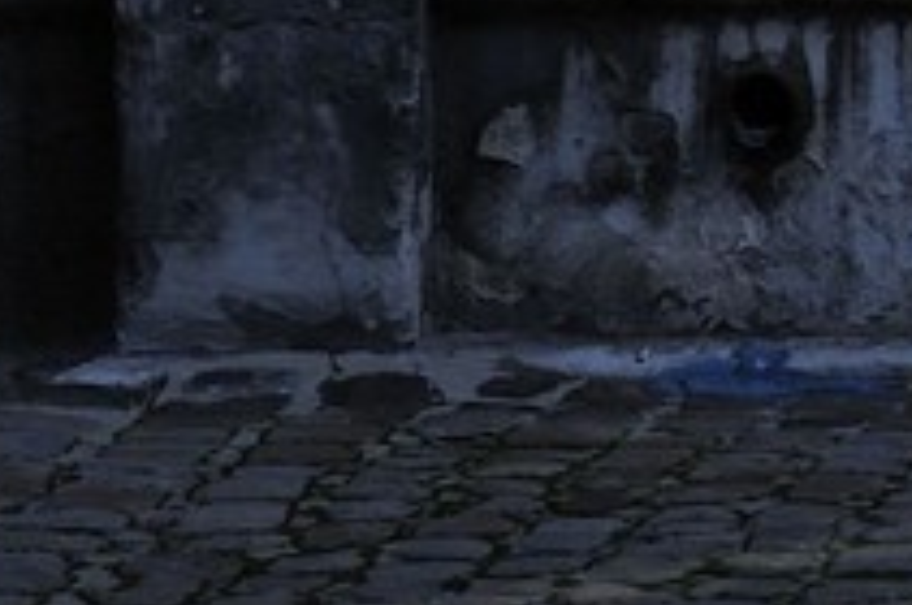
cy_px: -1675
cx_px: 3393
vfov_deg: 2.5
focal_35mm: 532
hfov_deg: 3.7
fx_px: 13457
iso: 400
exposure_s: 1/160
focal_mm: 70
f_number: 18
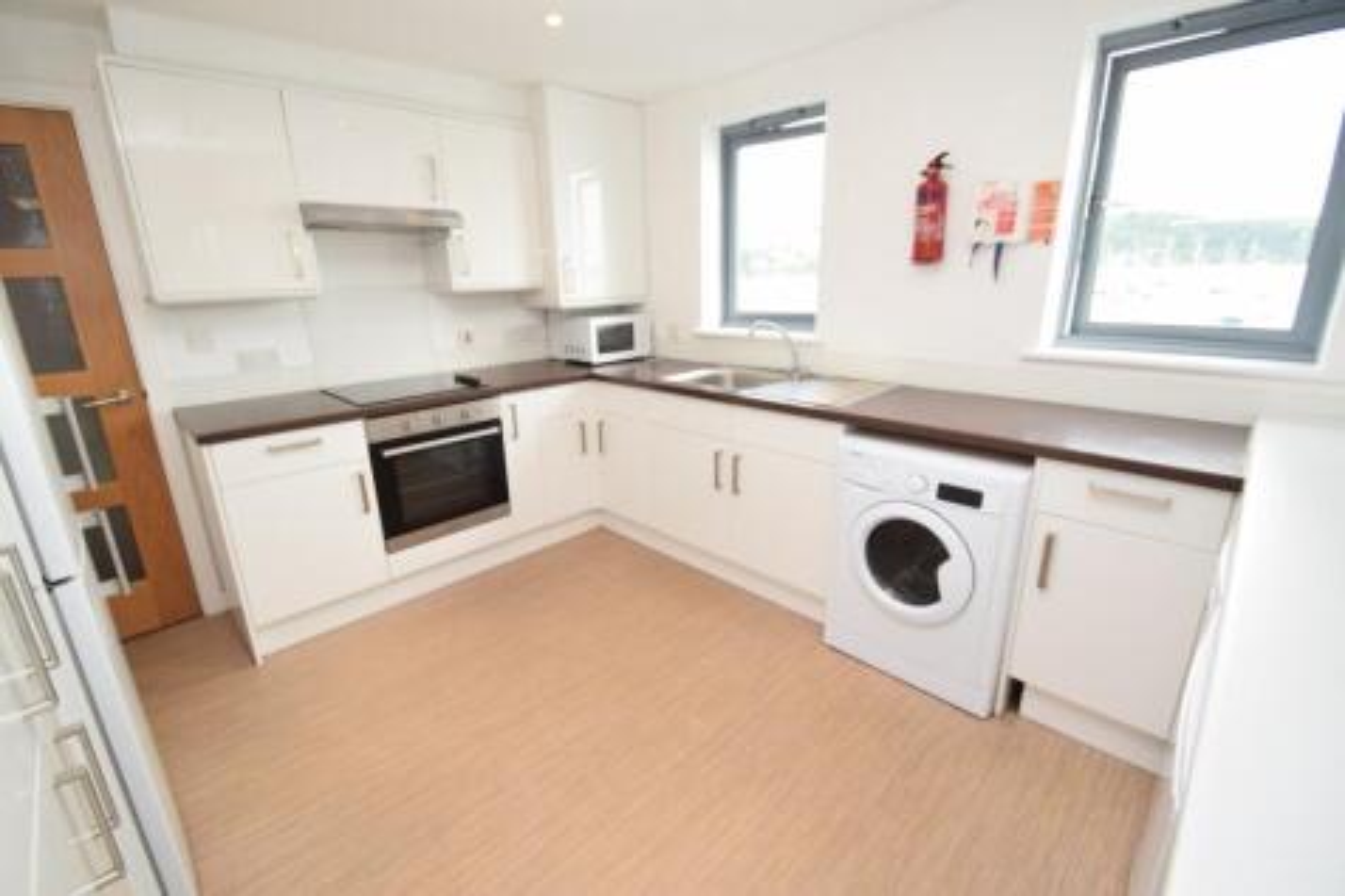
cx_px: 672
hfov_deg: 100.4
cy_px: 448
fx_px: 560
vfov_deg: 77.3
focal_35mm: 15
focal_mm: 10
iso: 400
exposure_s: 1/125
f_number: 5.6
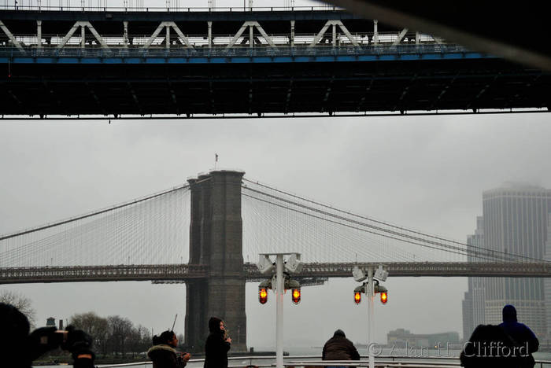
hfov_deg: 24.2
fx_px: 1287
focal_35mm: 84
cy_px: 184
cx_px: 276
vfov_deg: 16.3
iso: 250
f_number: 5
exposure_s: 1/500
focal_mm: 56
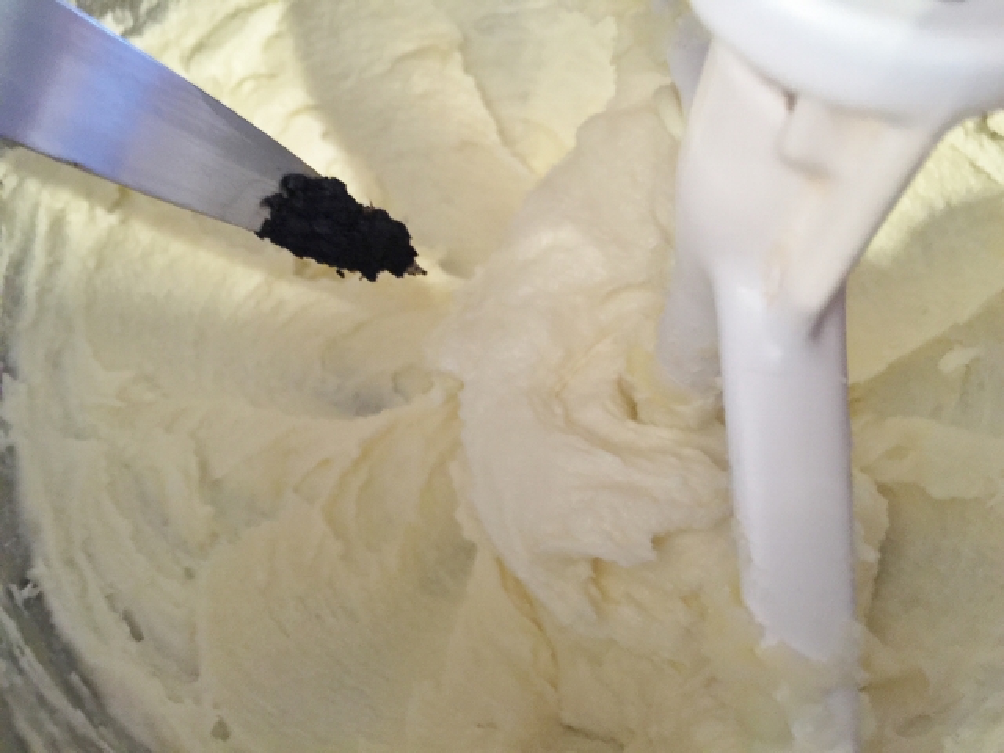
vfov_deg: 48.2
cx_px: 502
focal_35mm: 29
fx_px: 841
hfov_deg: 61.7
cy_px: 376
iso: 80
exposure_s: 1/4
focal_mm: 4.15
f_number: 2.2
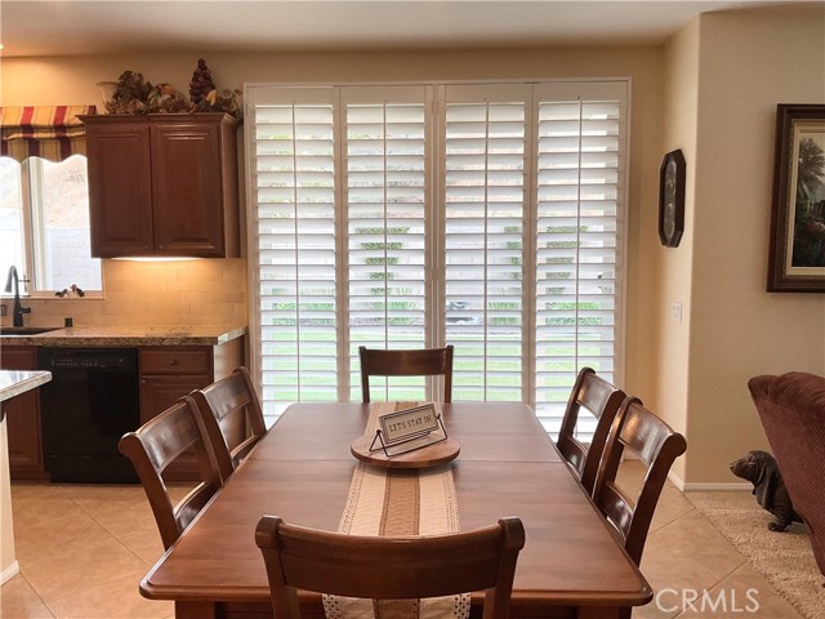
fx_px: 691
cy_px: 310
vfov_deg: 48.2
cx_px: 412
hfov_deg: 61.7
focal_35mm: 29
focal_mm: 3
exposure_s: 1/120
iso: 50
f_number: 1.8
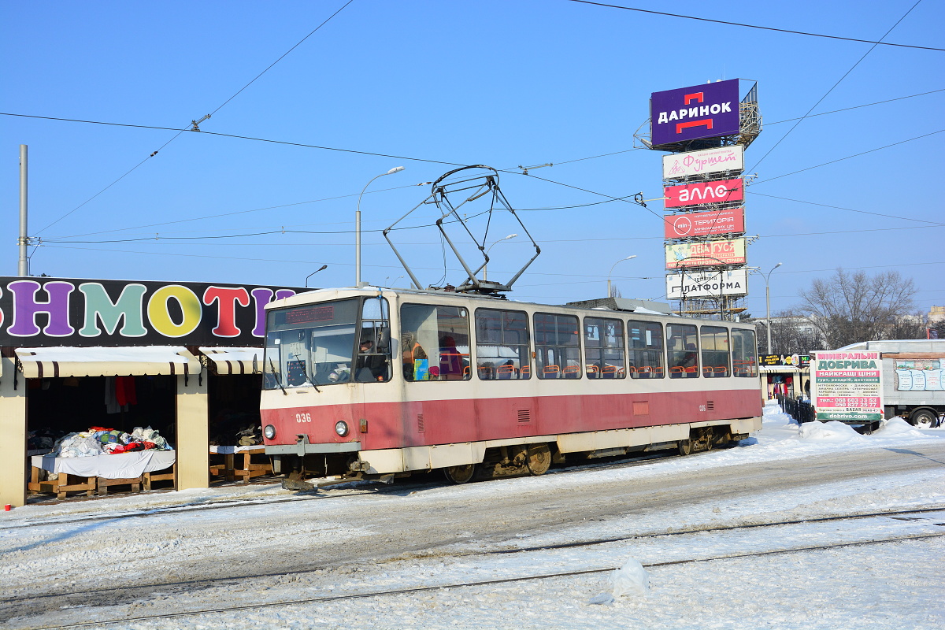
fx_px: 1024
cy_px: 315
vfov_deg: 34.2
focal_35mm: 39
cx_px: 472
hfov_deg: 49.6
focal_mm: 26
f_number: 7.1
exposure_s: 1/1250
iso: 400
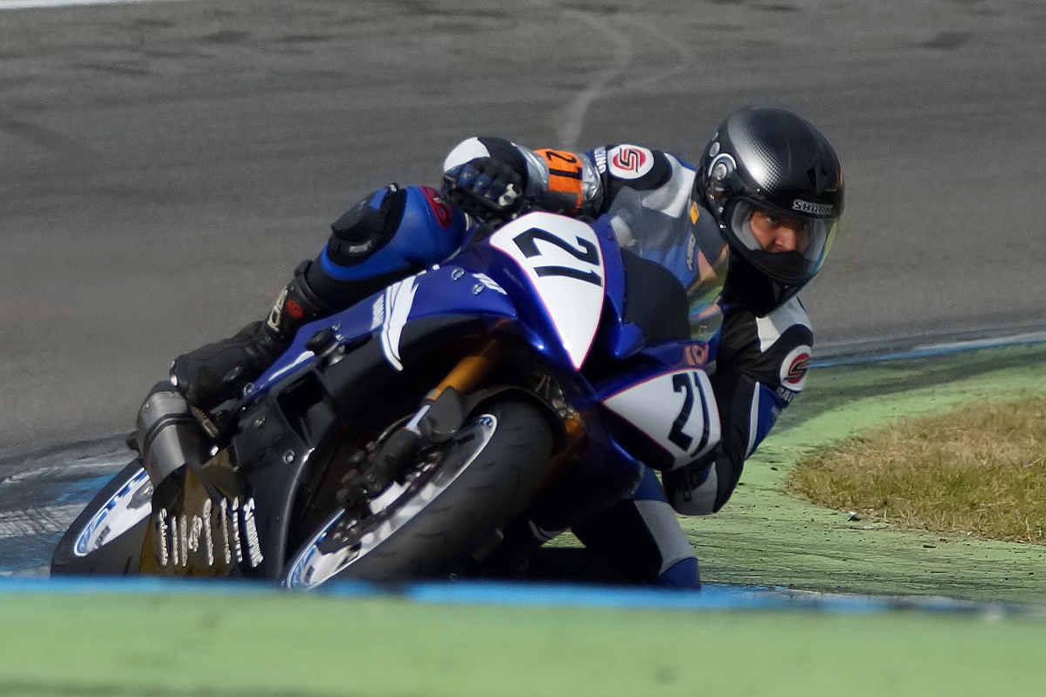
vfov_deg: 4.0
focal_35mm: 346
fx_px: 10052
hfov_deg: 6.0
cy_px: 348
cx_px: 523
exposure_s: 1/2500
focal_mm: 230
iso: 400
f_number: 5.6
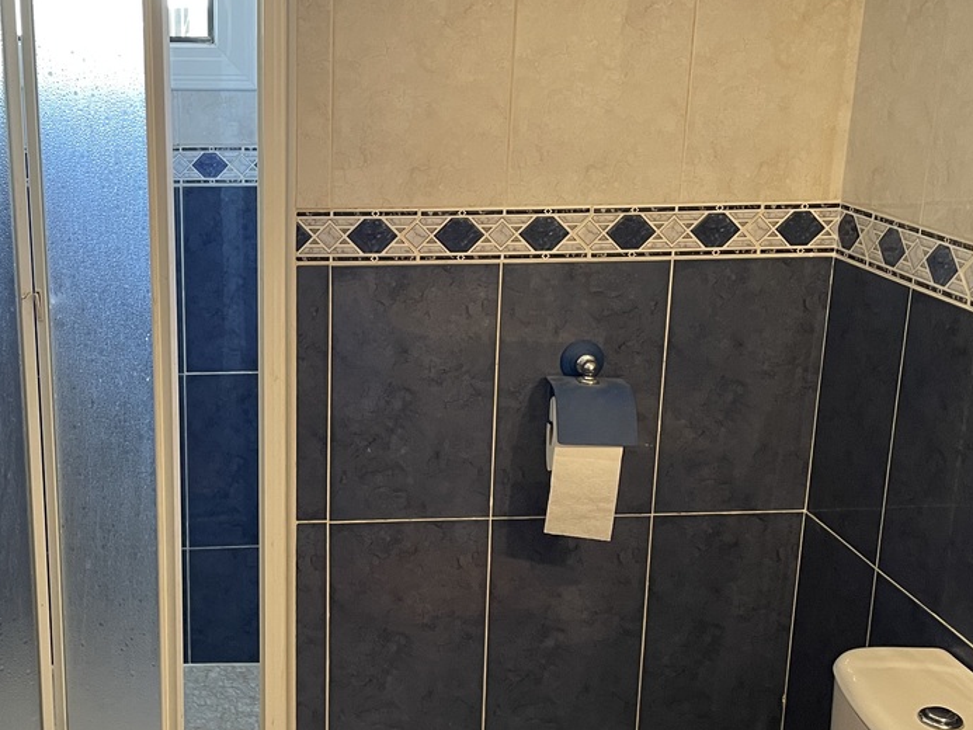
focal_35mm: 48
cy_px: 397
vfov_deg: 30.3
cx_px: 282
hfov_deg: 38.9
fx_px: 1349
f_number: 1.6
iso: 160
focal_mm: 4.2
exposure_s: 1/50
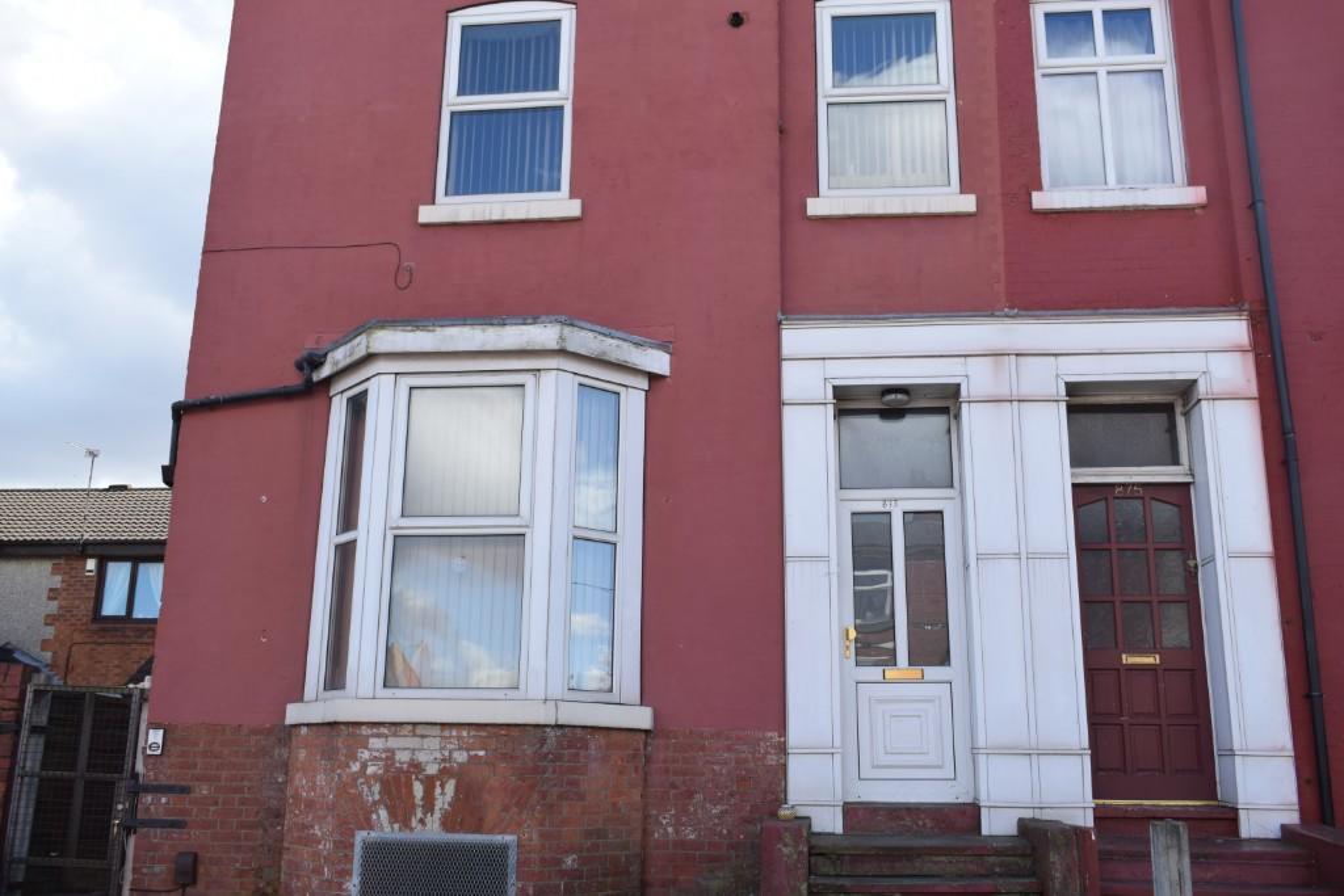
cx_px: 672
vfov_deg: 40.0
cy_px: 448
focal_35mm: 33
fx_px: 1232
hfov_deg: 57.2
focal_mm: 22
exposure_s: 1/250
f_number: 8
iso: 220
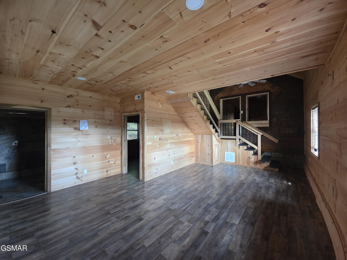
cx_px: 174
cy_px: 130
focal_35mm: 13
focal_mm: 2.2
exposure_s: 1/60
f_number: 1.9
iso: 500
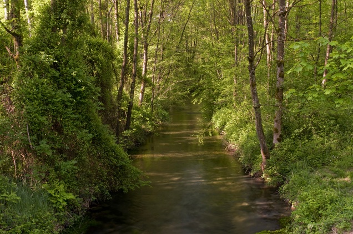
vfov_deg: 28.0
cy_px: 117
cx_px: 176
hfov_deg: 41.2
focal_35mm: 48
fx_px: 470
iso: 100
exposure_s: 1.3
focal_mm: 32
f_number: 22
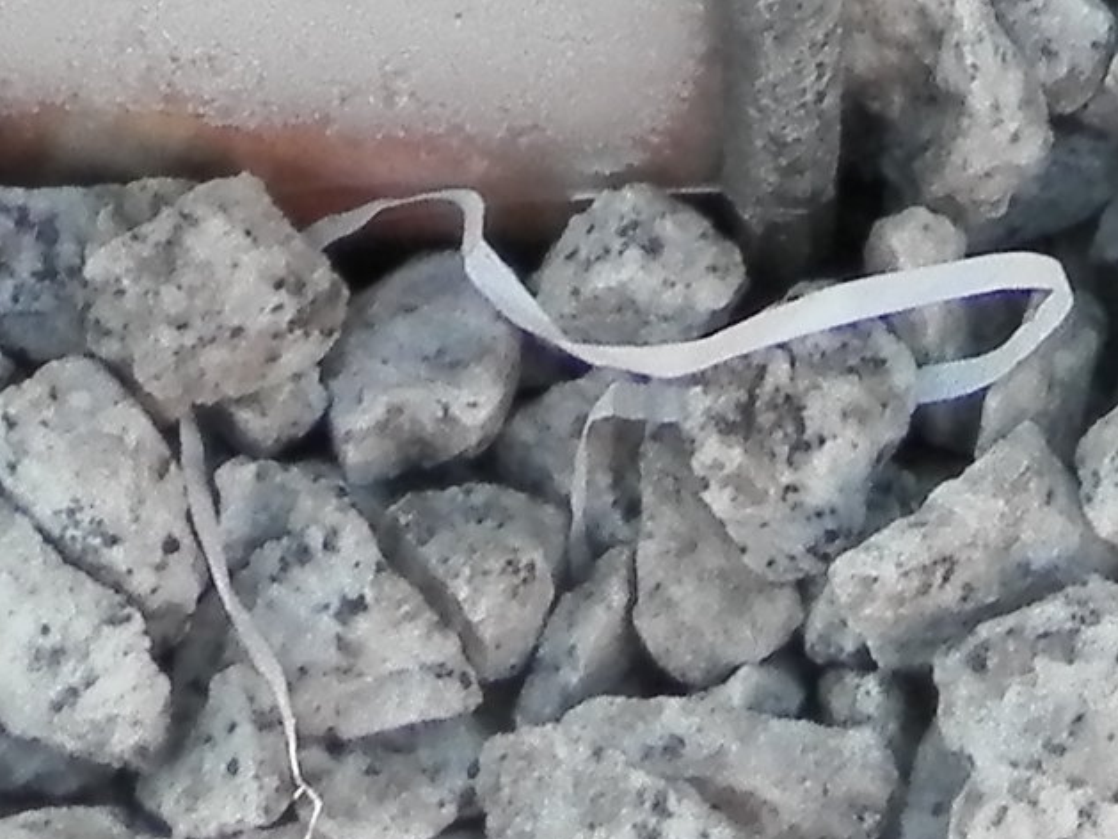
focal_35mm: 403
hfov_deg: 4.8
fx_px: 13018
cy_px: -2094
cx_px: 2444
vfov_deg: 3.6
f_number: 3.8
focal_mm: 9.9
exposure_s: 1/125
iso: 125
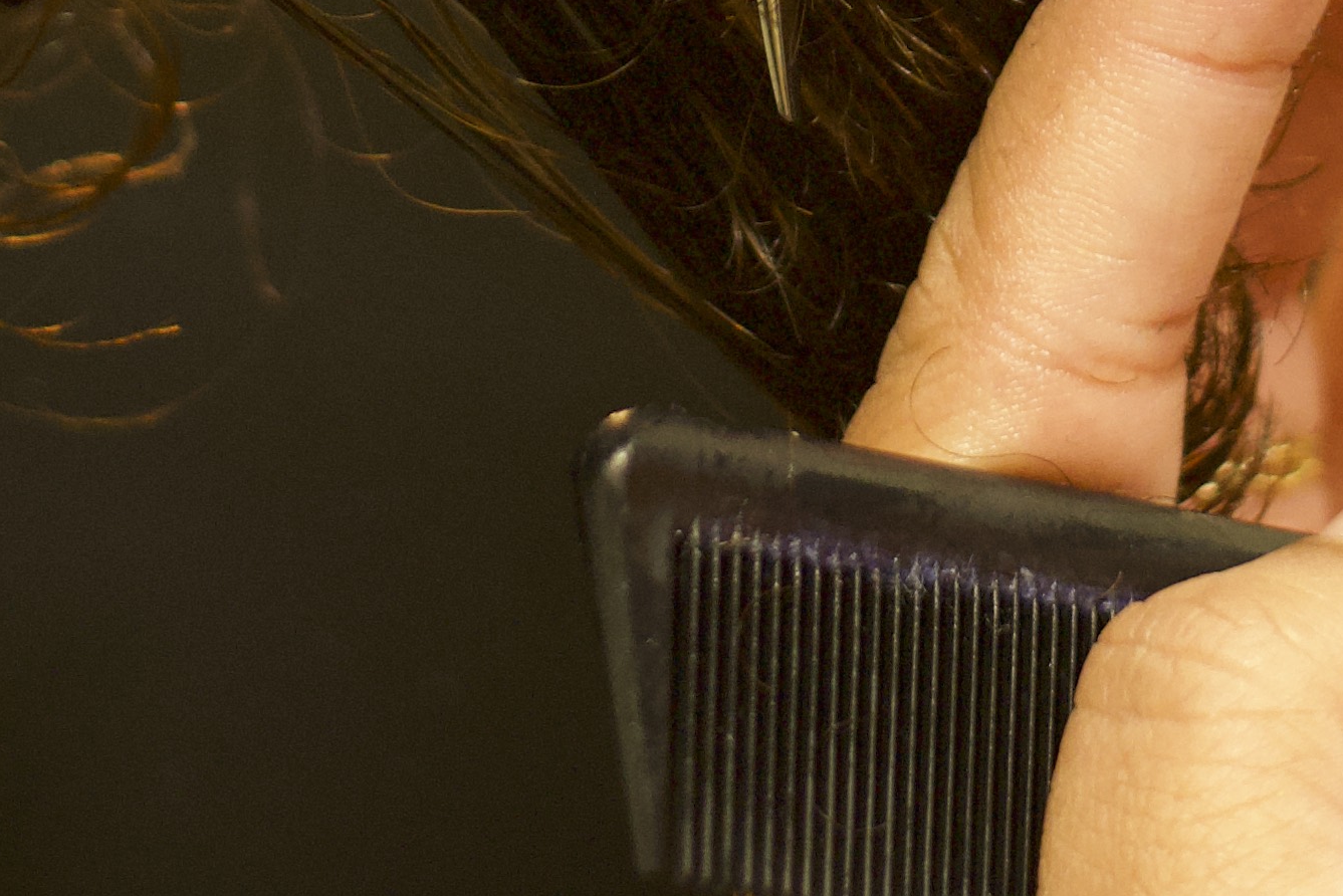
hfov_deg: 9.1
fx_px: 8395
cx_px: 722
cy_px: -1055
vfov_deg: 5.9
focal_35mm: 225
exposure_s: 1/160
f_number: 2.5
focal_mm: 50
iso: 2000
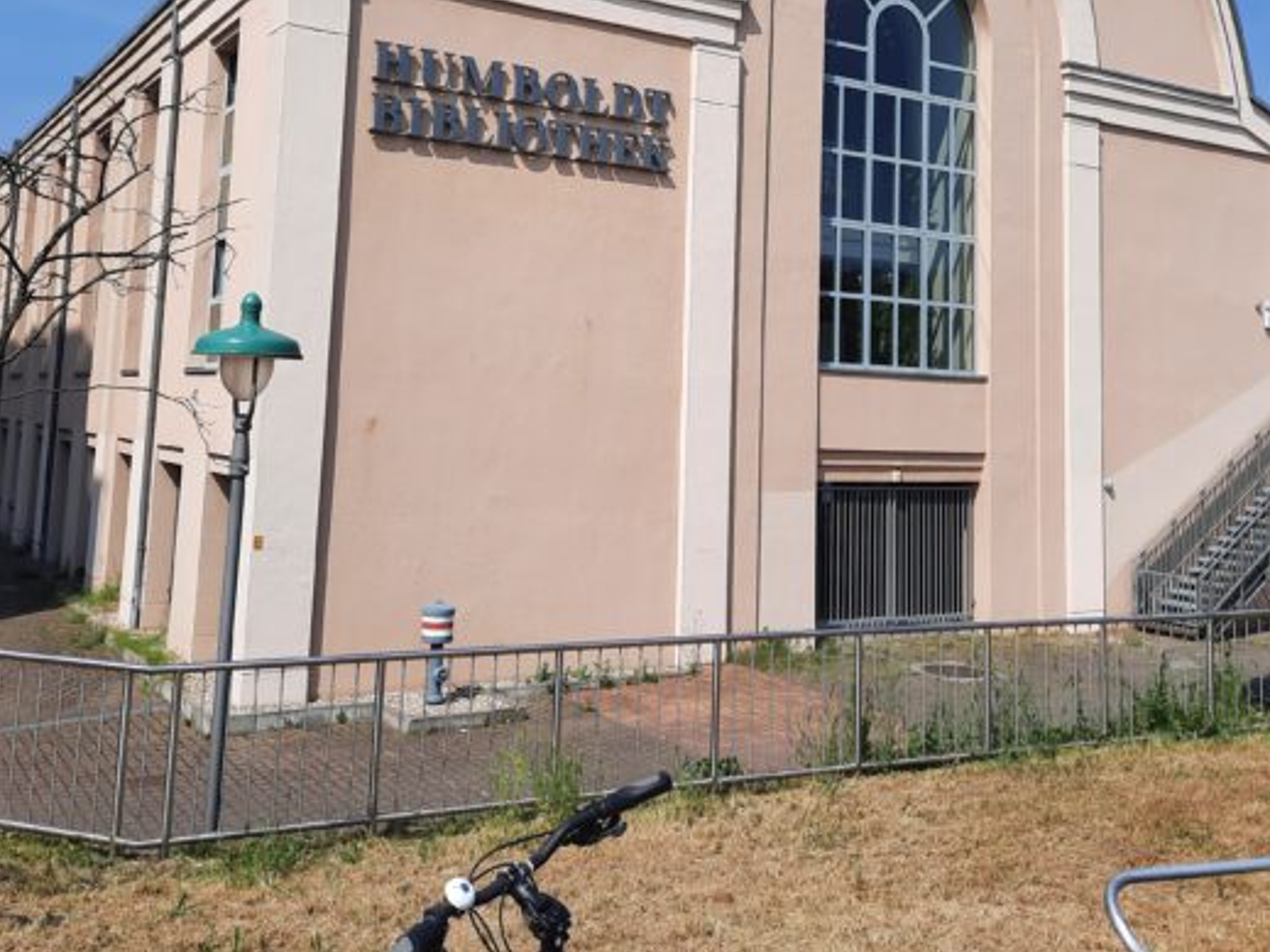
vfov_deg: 37.8
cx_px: 626
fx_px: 1357
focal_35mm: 37
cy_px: 252
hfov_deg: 50.1
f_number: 2
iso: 32
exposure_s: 1/1203
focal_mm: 4.6
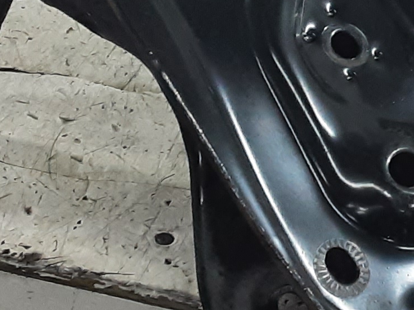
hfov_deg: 16.2
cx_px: 407
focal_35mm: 119
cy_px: -74
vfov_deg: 12.1
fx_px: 1423
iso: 200
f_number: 1.9
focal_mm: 2.91
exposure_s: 1/50
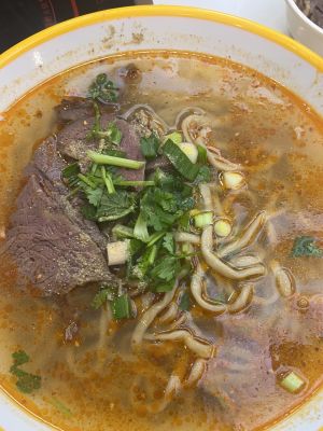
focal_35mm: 59
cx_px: 162
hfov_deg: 24.8
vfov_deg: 32.7
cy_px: 216
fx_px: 734
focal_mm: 5.1
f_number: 1.6
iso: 32
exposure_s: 1/50
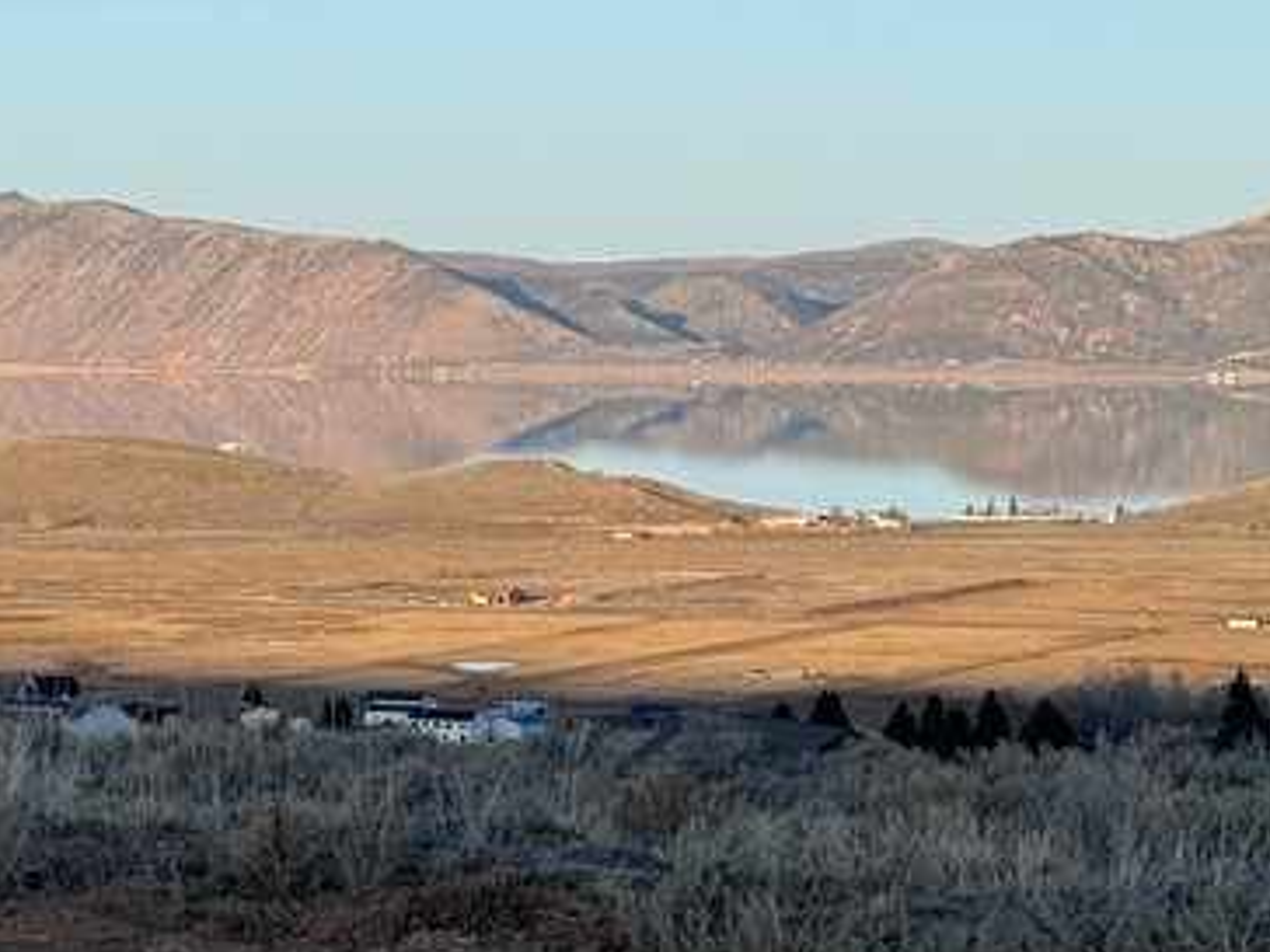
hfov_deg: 14.5
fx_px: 4953
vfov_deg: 11.0
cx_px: 185
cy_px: 439
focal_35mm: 135
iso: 64
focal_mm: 6.76
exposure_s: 1/2611
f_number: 1.78
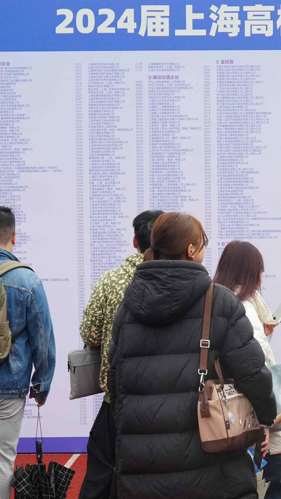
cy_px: 313
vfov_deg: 24.9
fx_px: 1126
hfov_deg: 13.9
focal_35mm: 85
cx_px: 312
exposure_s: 1/1600
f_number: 5.6
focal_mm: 32
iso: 1600
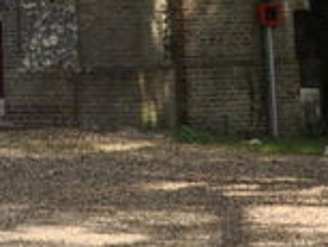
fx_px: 2051
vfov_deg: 6.2
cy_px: -550
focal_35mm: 216
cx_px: -80
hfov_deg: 9.0
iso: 200
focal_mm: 17
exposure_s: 1/200
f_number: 9
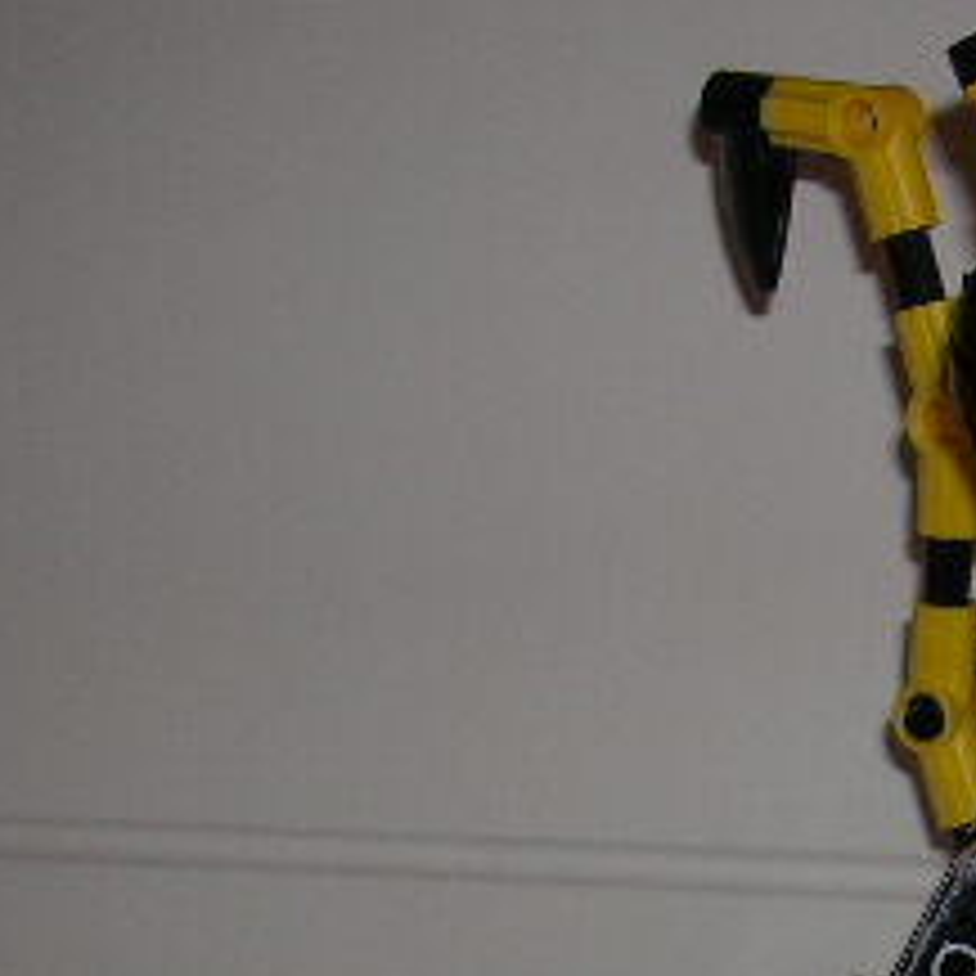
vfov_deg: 17.2
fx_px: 3158
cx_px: 1097
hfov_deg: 17.0
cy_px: 963
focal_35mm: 99
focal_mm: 5.8
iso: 50
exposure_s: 1/60.1
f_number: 2.8
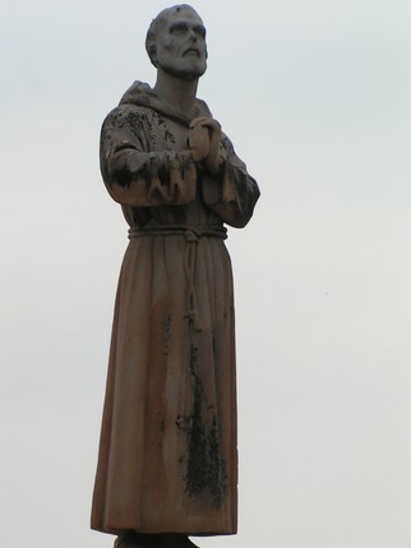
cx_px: 180
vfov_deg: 9.7
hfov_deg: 7.3
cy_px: 349
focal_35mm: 204
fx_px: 3233
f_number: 6.3
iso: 50
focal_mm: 21.9
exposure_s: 1/500
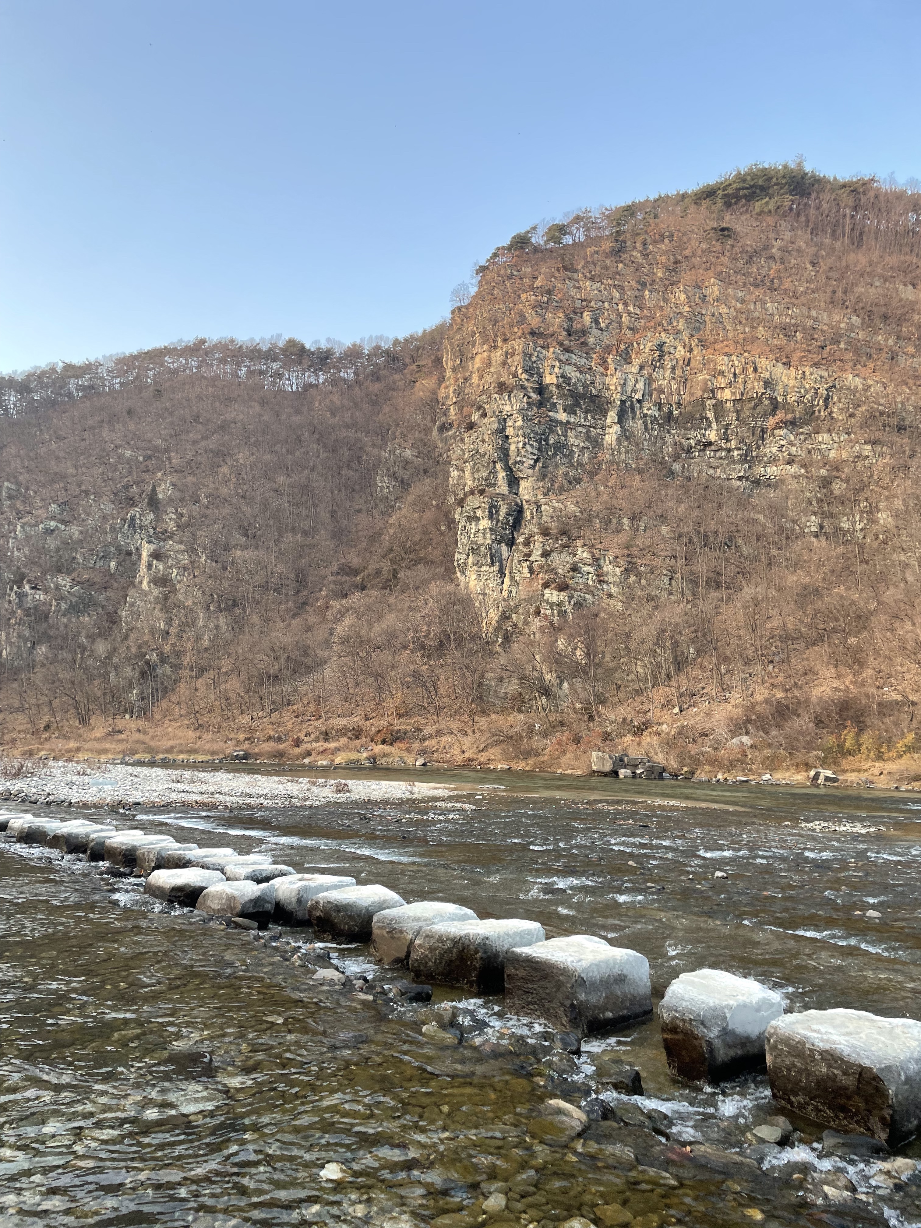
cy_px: 614
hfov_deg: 53.1
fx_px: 922
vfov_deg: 67.3
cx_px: 460
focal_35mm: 26
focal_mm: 4.2
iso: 32
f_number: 1.6
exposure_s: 1/186
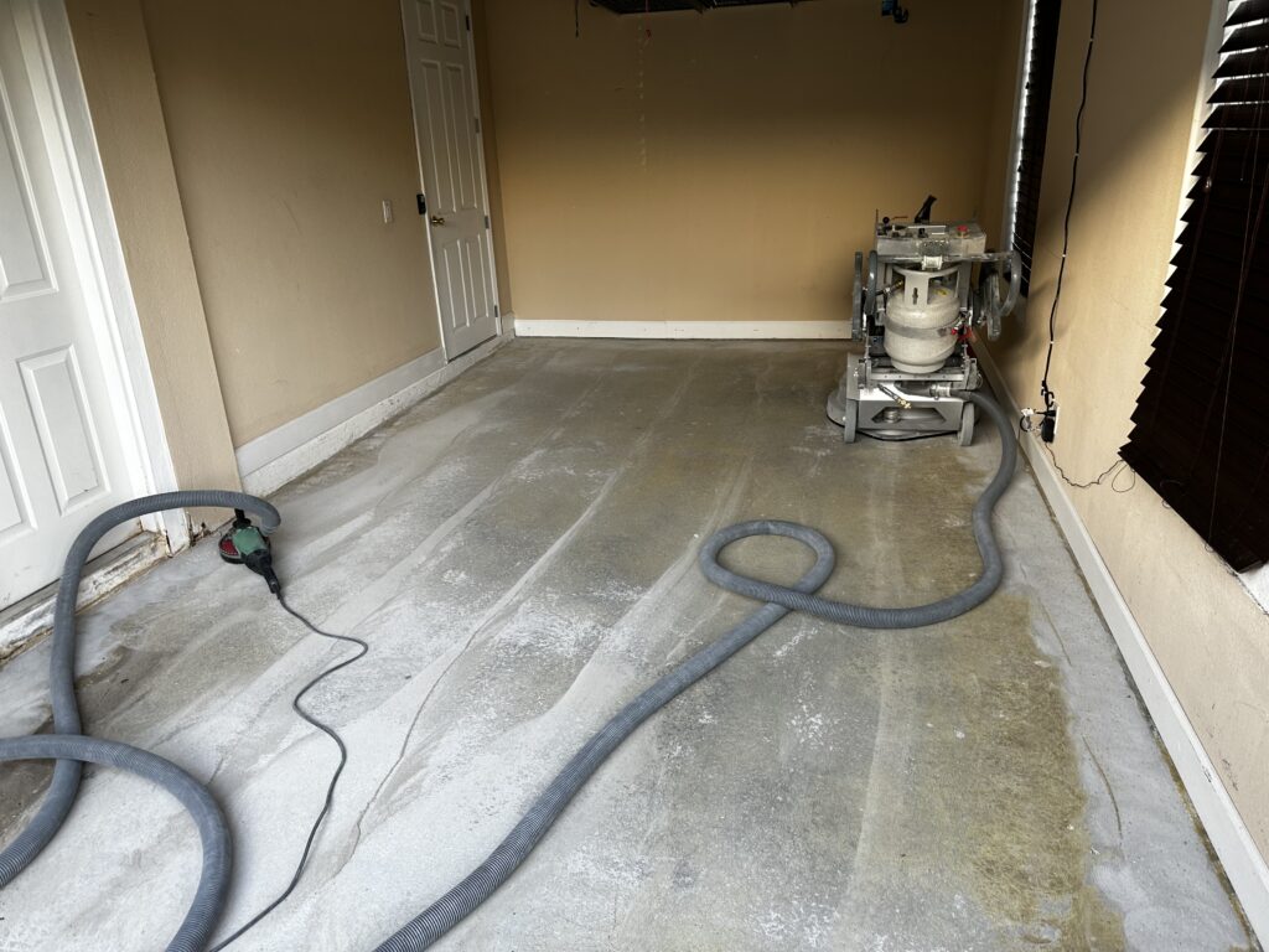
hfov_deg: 71.6
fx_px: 880
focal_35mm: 24
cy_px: 476
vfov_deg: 56.8
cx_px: 634
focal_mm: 6.86
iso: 80
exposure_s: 1/121
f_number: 1.78
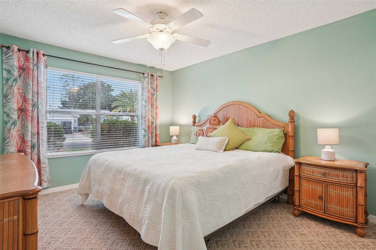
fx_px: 198
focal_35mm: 19
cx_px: 188
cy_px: 125
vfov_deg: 64.5
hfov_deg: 86.9
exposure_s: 1/15
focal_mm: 19
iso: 400
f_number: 8
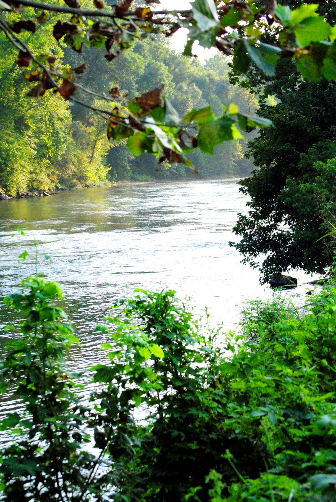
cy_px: 251
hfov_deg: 16.6
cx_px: 168
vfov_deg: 24.6
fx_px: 1152
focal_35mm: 82
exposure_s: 1/1600
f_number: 7.1
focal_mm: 55
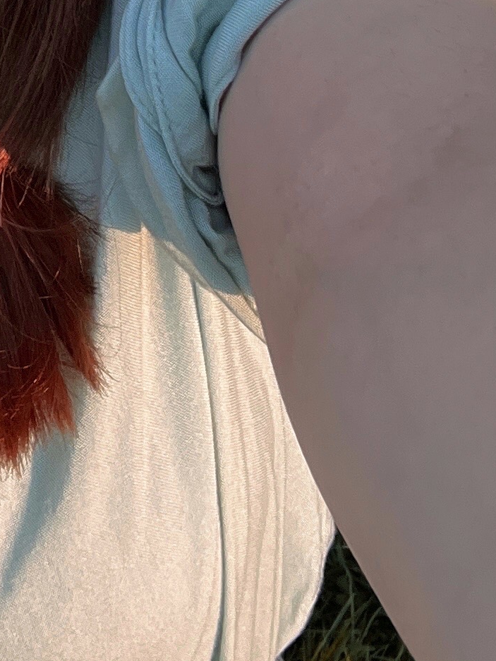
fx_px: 1891
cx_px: -258
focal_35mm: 99
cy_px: -514
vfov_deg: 16.6
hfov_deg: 14.0
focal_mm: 2.71
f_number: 2.2
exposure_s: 1/120
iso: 25
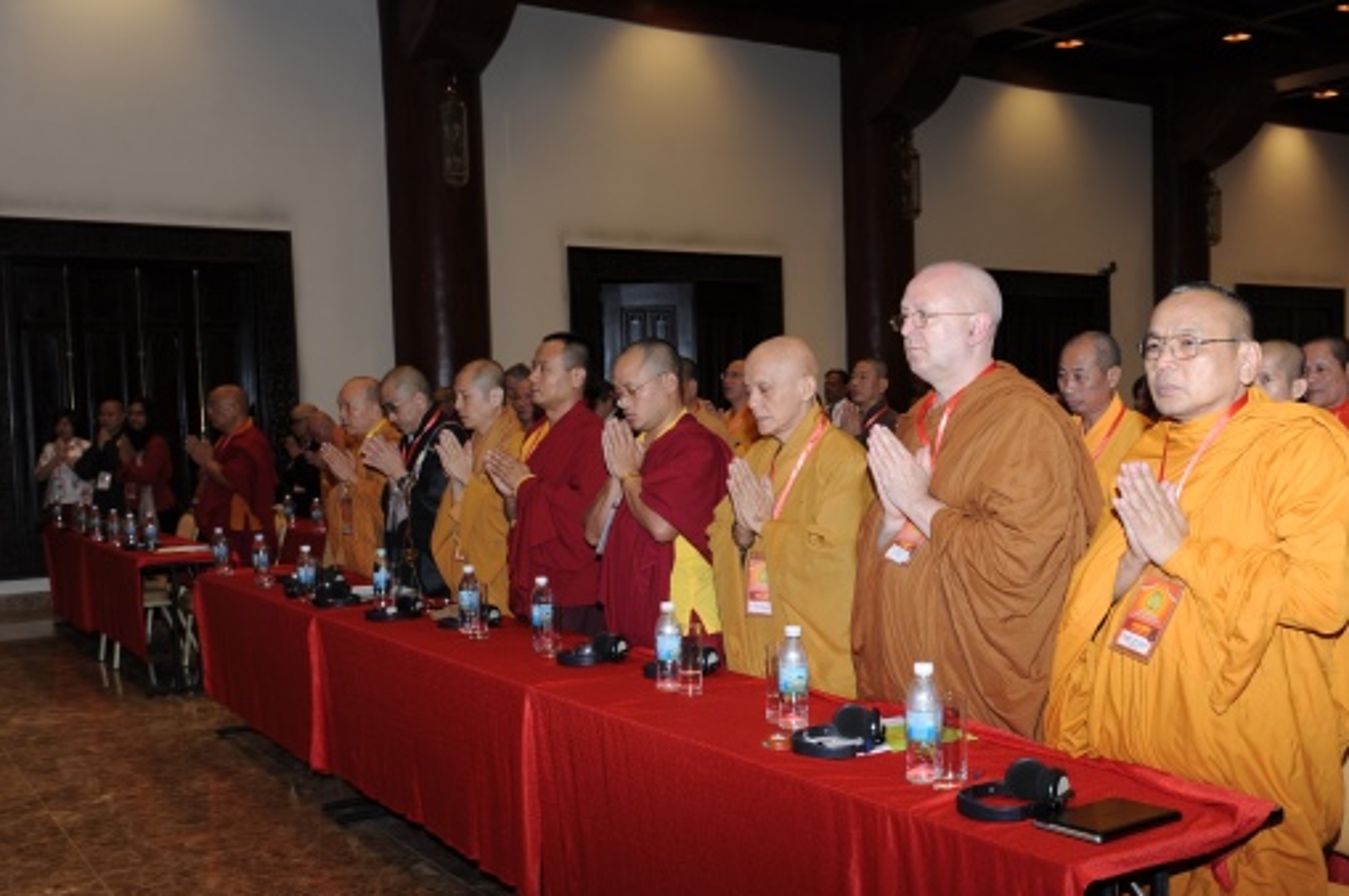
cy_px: 516
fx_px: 1460
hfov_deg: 49.5
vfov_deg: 34.1
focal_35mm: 39
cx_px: 761
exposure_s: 1/40
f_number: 5.6
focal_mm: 31
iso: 400
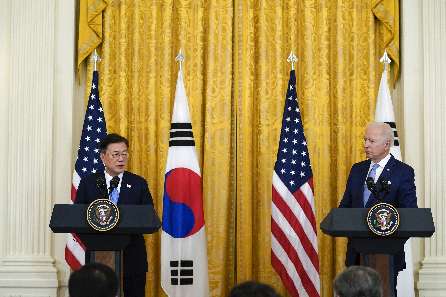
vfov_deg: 17.7
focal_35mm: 77
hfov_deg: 26.3
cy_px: 145
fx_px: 954
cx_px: 220
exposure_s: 1/400
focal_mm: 74
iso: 5000
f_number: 3.5
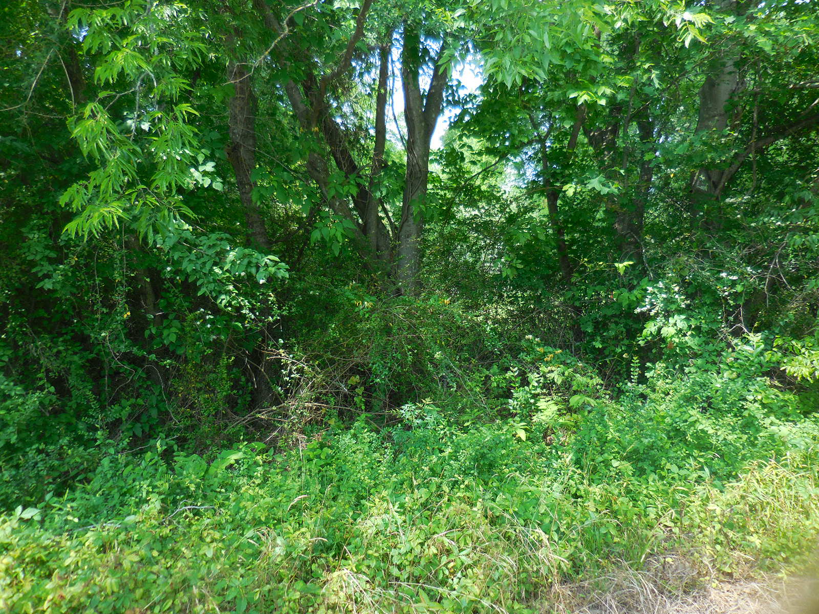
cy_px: 307
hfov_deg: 69.4
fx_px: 591
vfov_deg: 54.9
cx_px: 410
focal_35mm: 25
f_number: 3.3
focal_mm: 4.5
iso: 125
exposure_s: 1/250
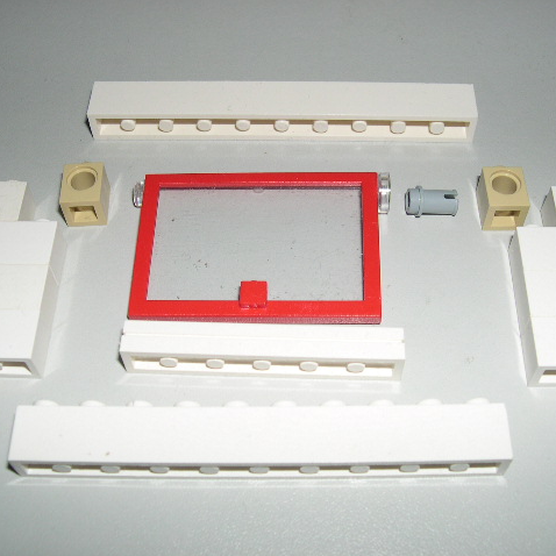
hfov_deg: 37.6
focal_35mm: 45
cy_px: 278
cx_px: 276
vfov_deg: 37.6
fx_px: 818
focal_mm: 8
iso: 100
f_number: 7.6
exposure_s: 1/60
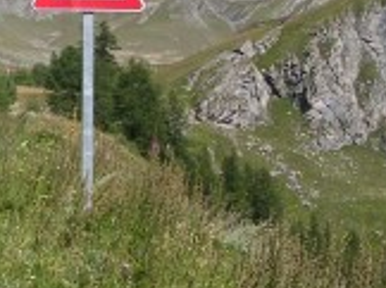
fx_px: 1203
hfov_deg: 17.5
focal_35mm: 108
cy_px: 60
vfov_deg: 13.6
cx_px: -66
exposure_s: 1/244
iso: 50
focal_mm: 6.2
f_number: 5.8
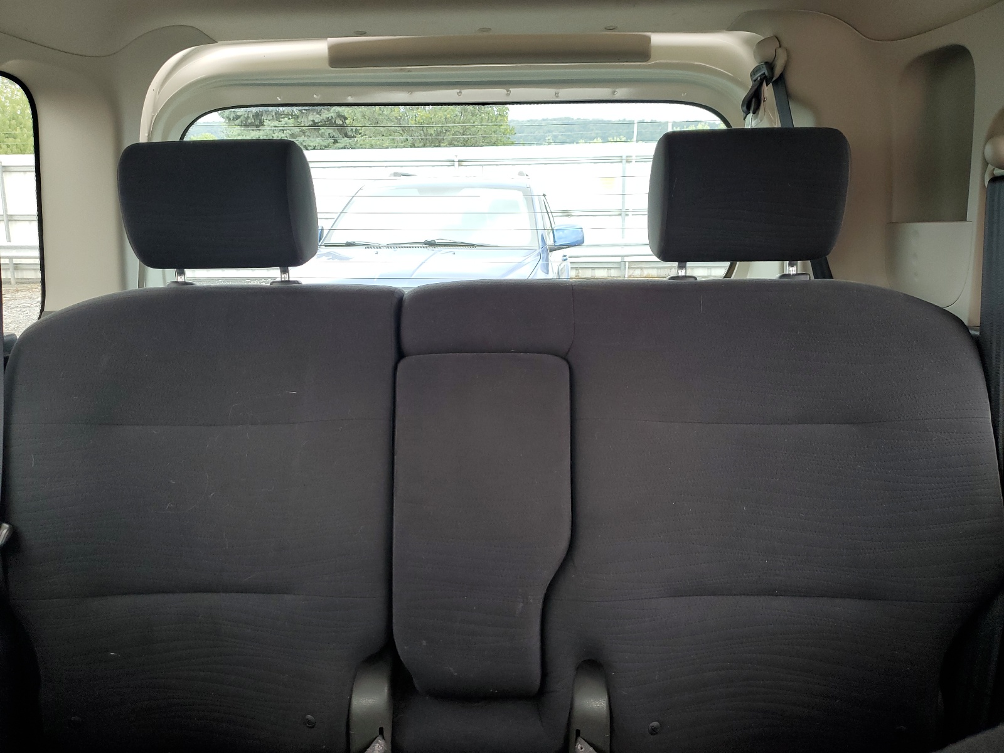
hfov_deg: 67.3
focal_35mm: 26
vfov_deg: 53.1
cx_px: 502
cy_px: 376
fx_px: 754
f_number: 1.5
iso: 72
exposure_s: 1/120
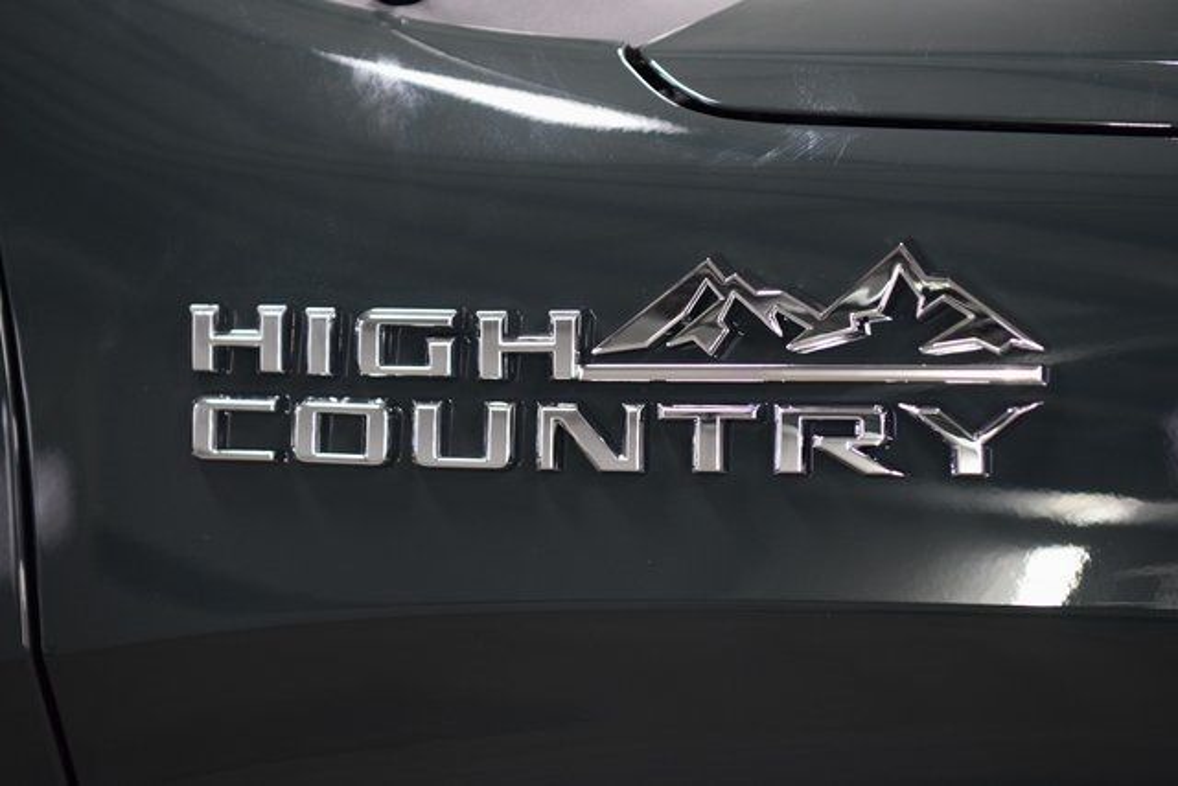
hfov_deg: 19.5
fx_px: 3436
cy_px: 393
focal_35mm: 105
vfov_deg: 13.0
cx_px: 589
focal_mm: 70
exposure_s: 1/125
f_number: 3.5
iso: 1600
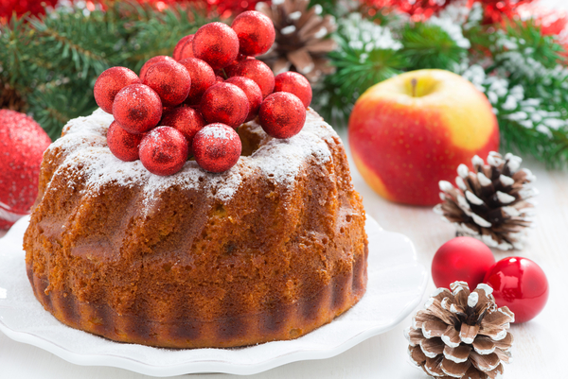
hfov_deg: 19.4
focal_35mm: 105
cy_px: 190
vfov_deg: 13.1
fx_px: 1658
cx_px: 284
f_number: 13
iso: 160
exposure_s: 1/125
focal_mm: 105
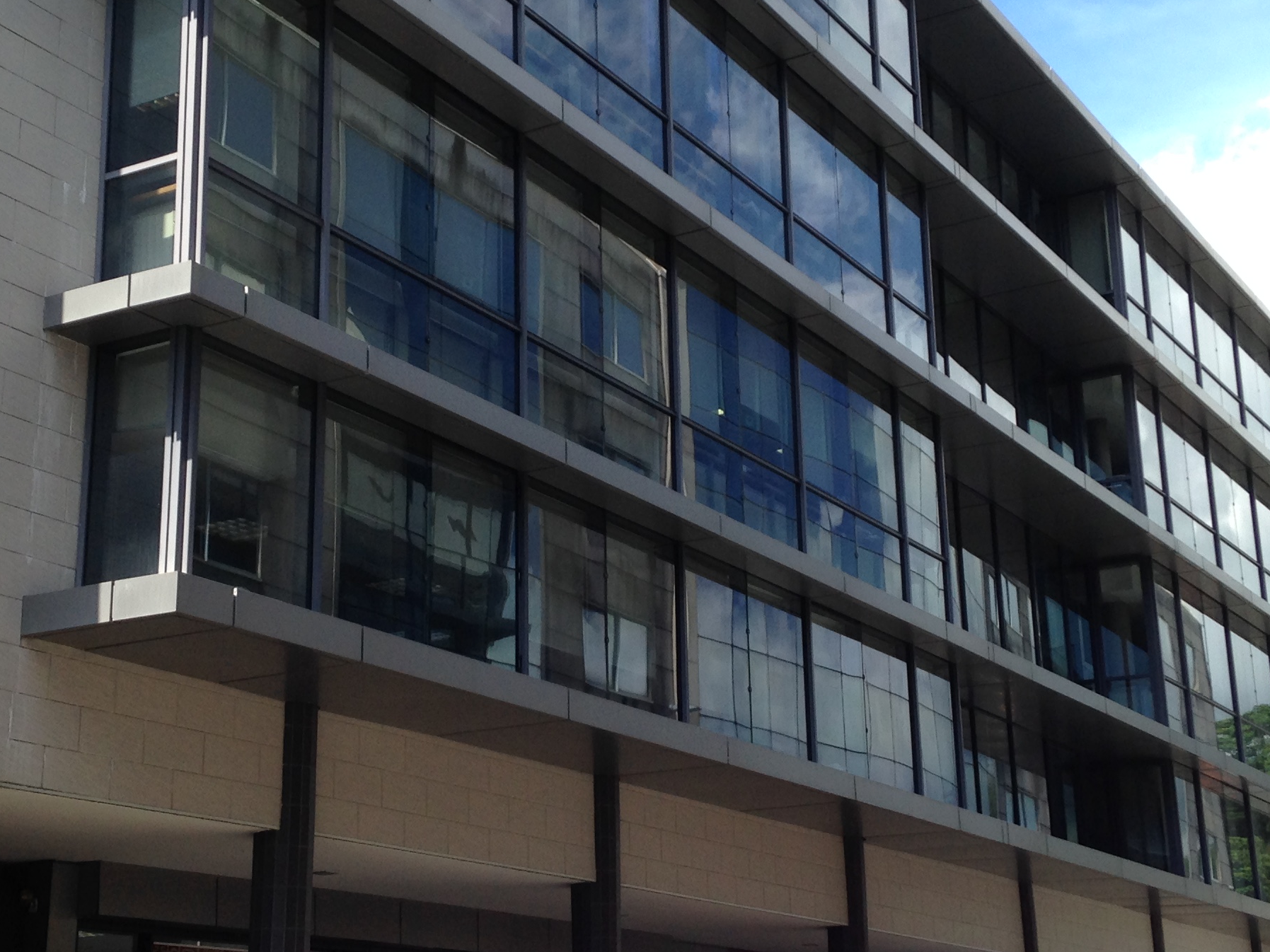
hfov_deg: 32.2
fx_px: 2201
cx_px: 562
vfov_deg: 24.4
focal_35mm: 60
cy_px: 453
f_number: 2.4
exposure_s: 1/583
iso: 50
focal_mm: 4.12
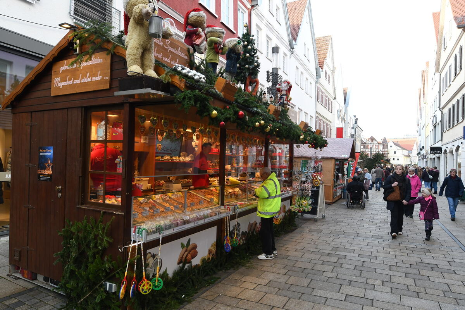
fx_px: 291
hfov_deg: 77.3
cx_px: 232
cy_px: 155
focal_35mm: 22
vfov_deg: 56.1
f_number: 5
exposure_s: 1/200
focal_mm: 15
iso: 400
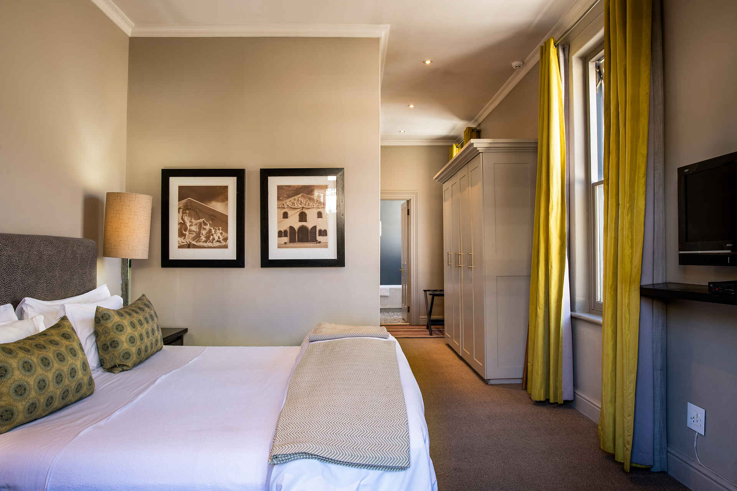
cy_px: 246
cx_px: 368
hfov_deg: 73.7
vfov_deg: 53.1
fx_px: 491
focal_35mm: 24
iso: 200
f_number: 13
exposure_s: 1/8
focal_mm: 24
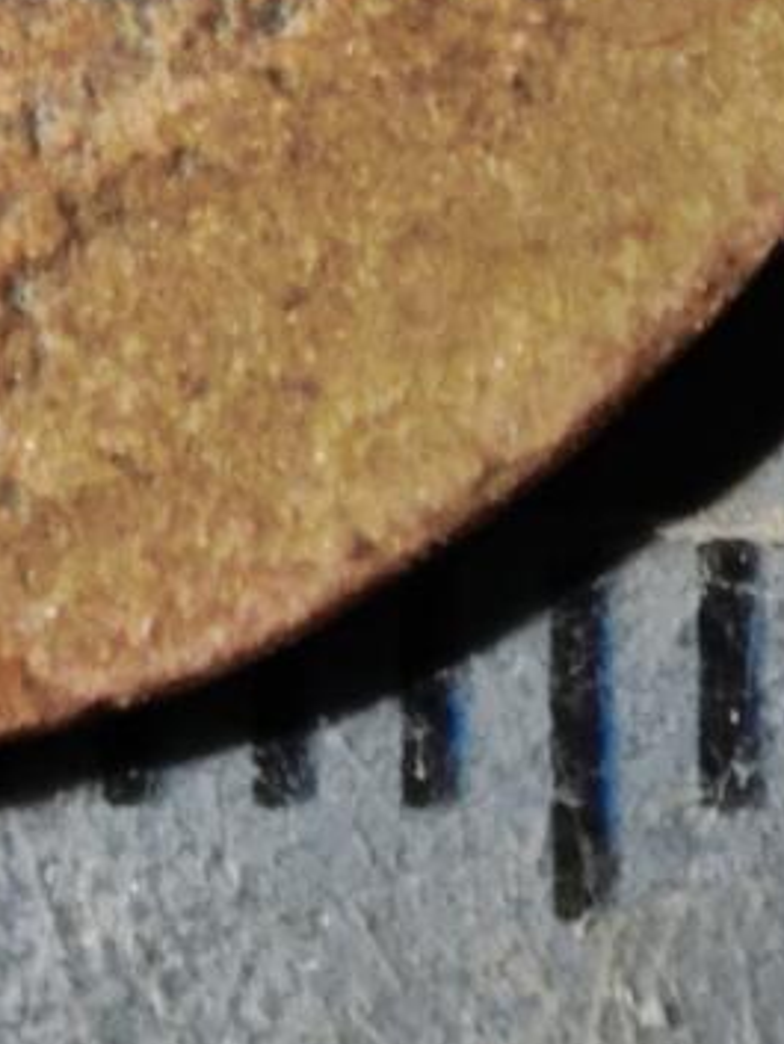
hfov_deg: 2.7
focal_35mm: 550
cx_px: -538
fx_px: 16599
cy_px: -1594
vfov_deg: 3.5
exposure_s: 1/100
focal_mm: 9
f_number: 2
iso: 200
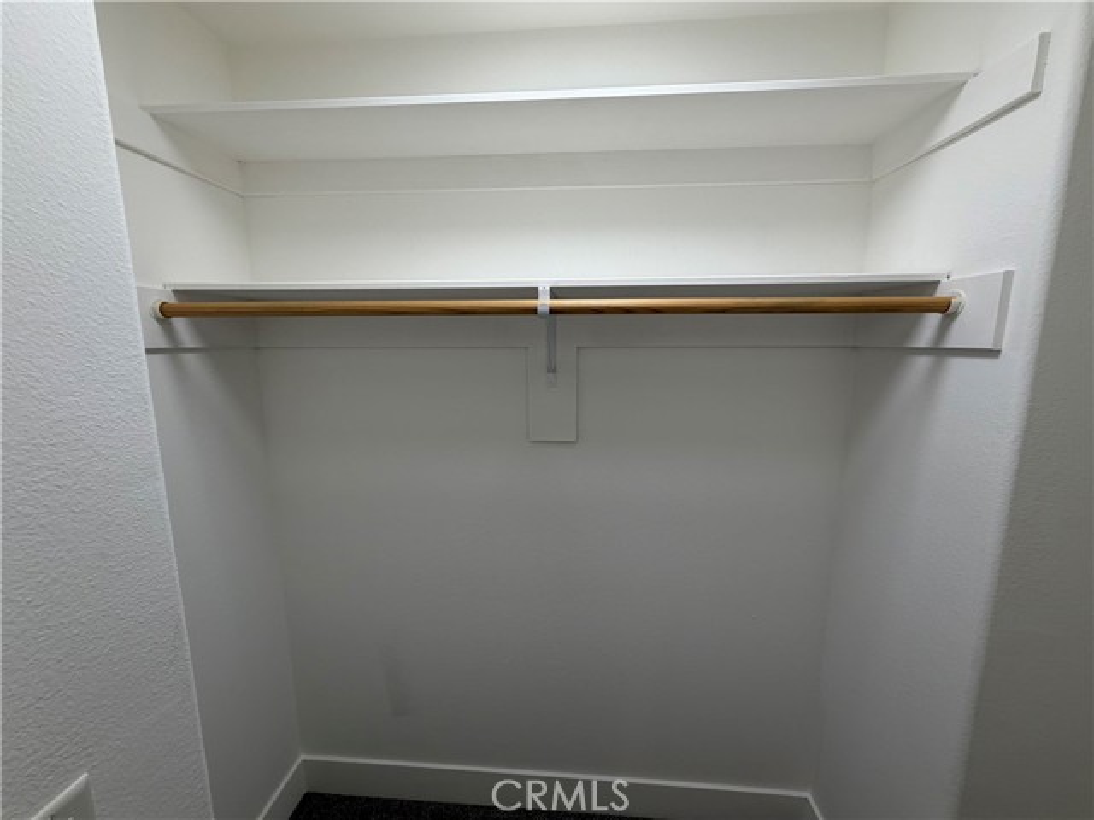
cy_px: 410
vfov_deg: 85.7
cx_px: 547
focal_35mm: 14
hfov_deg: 102.1
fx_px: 442
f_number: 2.2
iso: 80
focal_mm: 2.22
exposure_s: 1/120
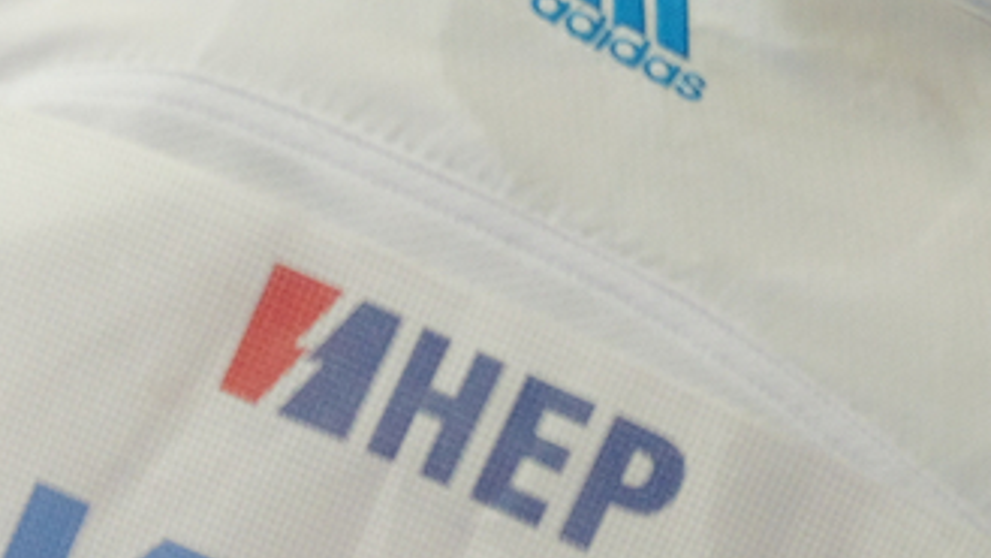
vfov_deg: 0.9
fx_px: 35498
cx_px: -2289
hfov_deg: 1.6
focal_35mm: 1351
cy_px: 163
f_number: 2.8
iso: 1600
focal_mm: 170
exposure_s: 1/1000
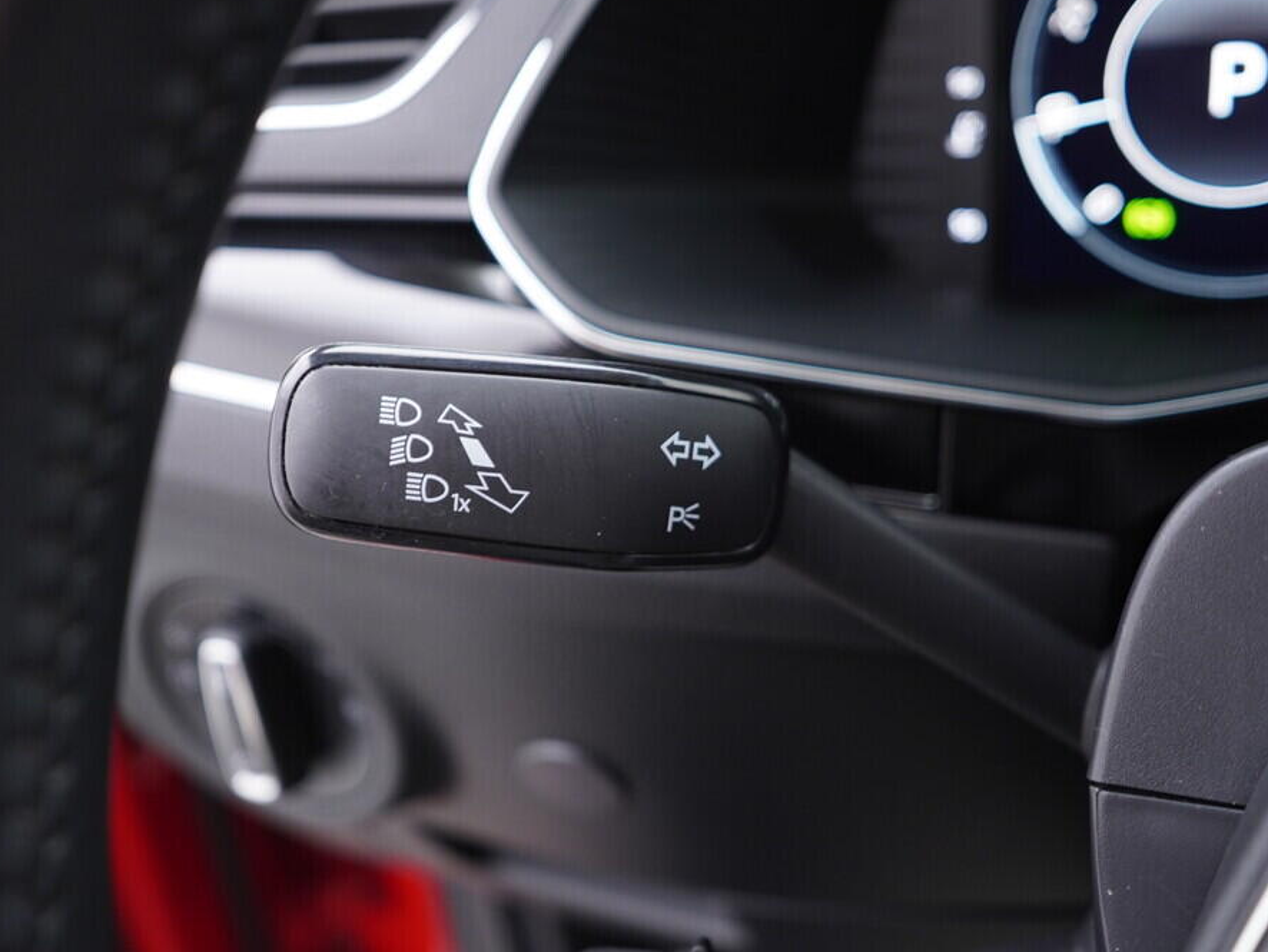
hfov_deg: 46.8
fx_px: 1466
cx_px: 628
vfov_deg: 36.0
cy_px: 479
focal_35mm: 40
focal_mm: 24
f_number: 2.8
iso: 320
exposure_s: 1/40
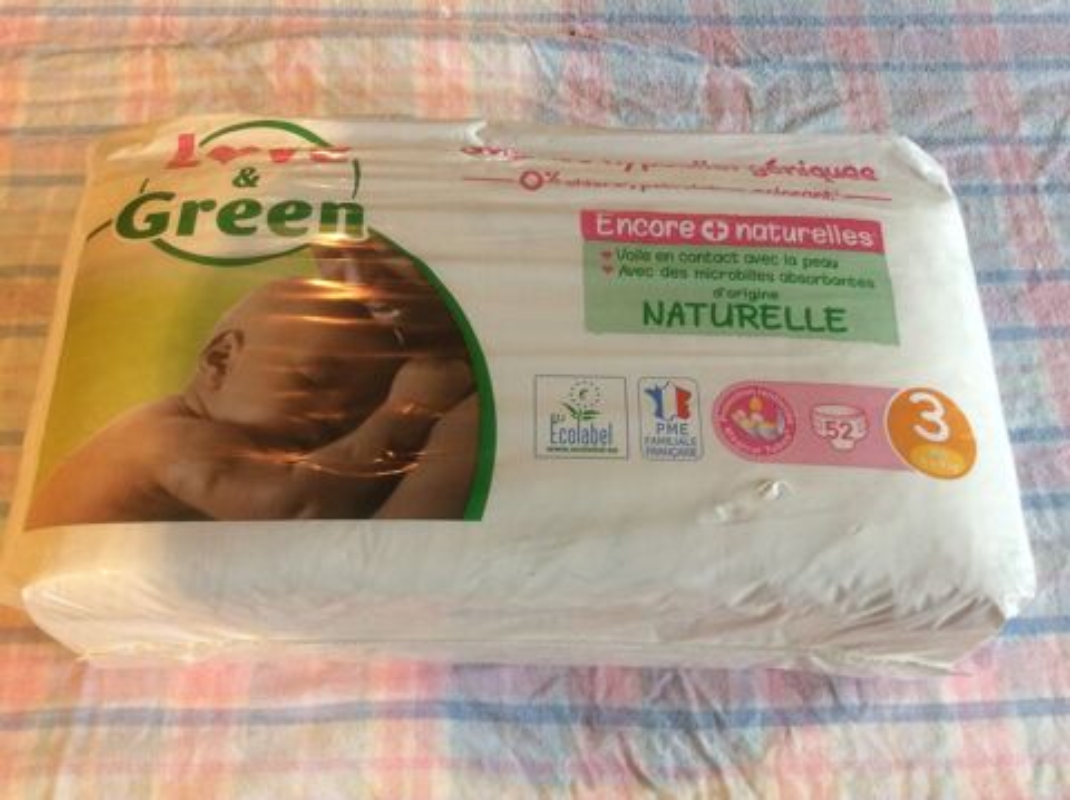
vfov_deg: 44.1
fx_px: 988
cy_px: 400
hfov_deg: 56.9
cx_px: 535
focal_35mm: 32
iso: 64
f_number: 2.4
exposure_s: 1/25
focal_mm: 3.3
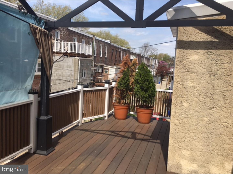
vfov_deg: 48.2
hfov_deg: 61.7
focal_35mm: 29
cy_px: 87
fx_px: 195
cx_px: 116
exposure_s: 1/1570
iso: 25
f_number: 2.2
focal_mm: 4.15
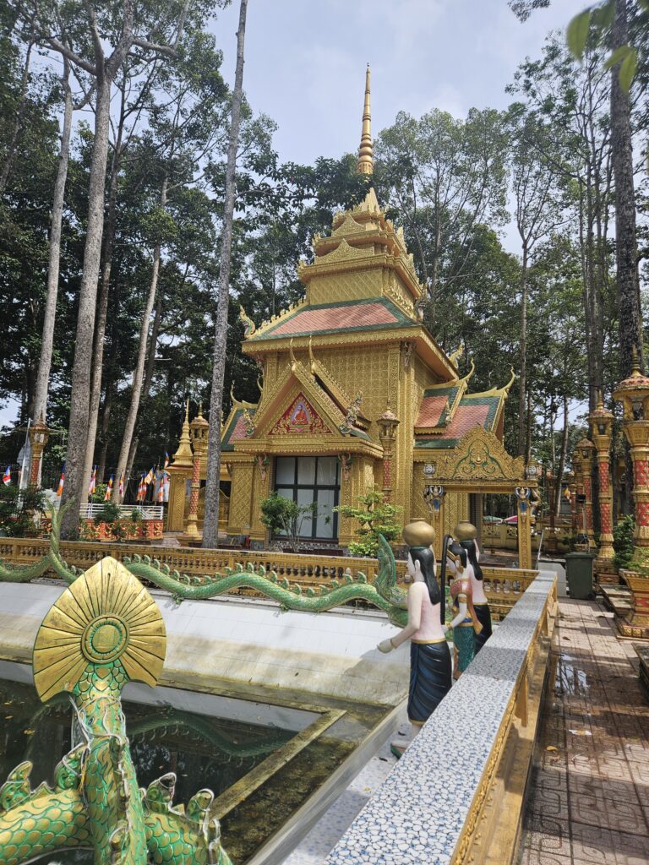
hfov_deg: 58.9
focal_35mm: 23
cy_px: 432
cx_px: 324
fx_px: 575
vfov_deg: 73.9
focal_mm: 5.4
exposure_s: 1/1951
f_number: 1.8
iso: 25
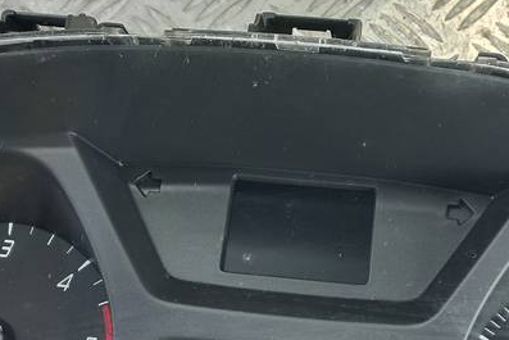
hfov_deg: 30.0
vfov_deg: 19.9
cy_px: 312
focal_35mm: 67
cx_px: 304
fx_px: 948
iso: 160
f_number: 1.8
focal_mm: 4.6
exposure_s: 1/50
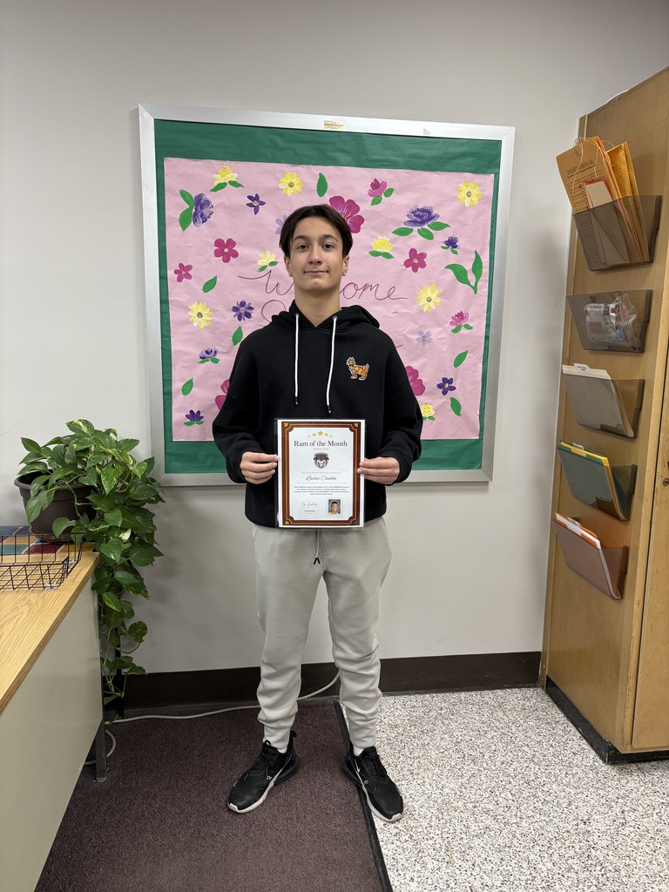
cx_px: 334
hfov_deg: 53.1
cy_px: 446
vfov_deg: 67.3
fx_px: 670
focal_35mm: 26
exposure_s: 1/120
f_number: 1.6
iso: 125
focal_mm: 5.96
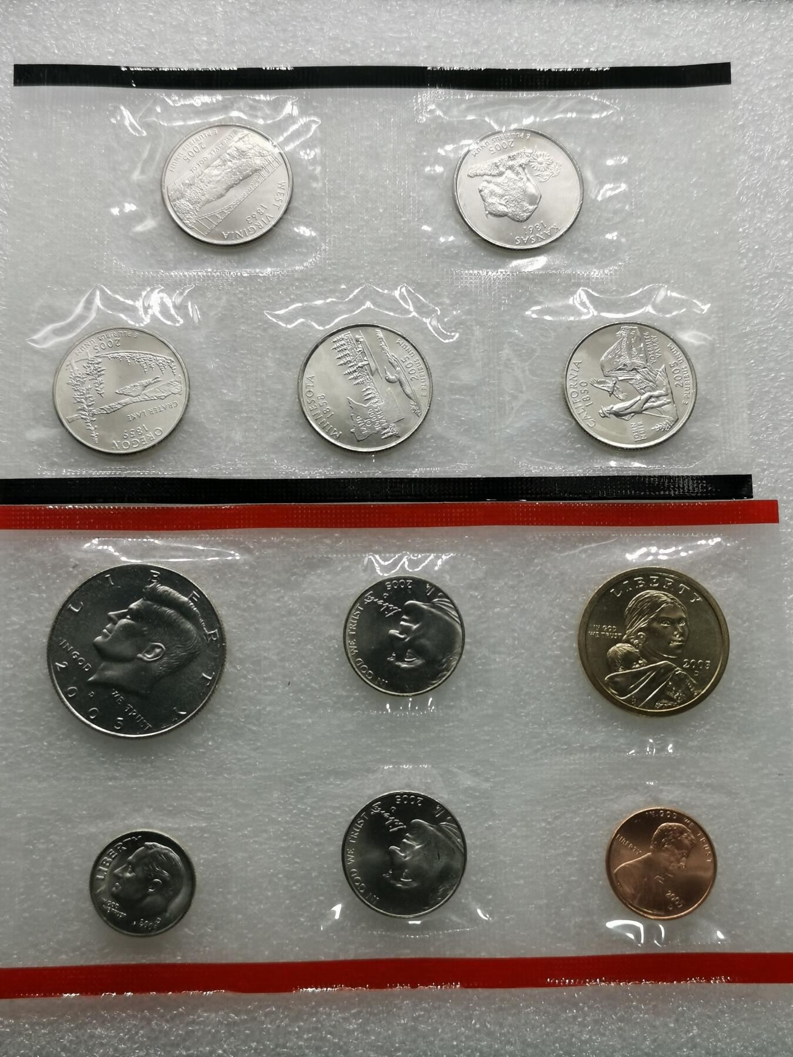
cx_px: 396
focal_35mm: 50
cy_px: 528
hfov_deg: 29.1
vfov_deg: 38.2
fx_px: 1527
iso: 50
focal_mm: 5.56
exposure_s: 1/148
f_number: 1.6
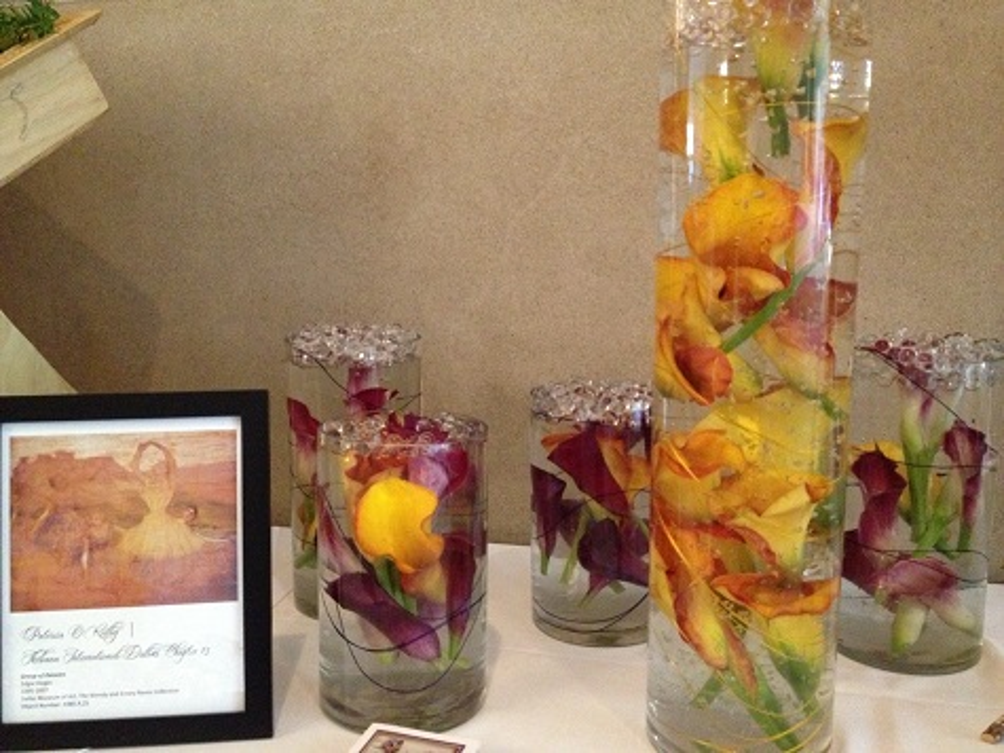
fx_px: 1015
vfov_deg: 40.7
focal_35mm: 35
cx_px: 502
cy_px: 376
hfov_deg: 52.6
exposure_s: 1/15
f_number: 2.4
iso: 800
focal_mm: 4.28
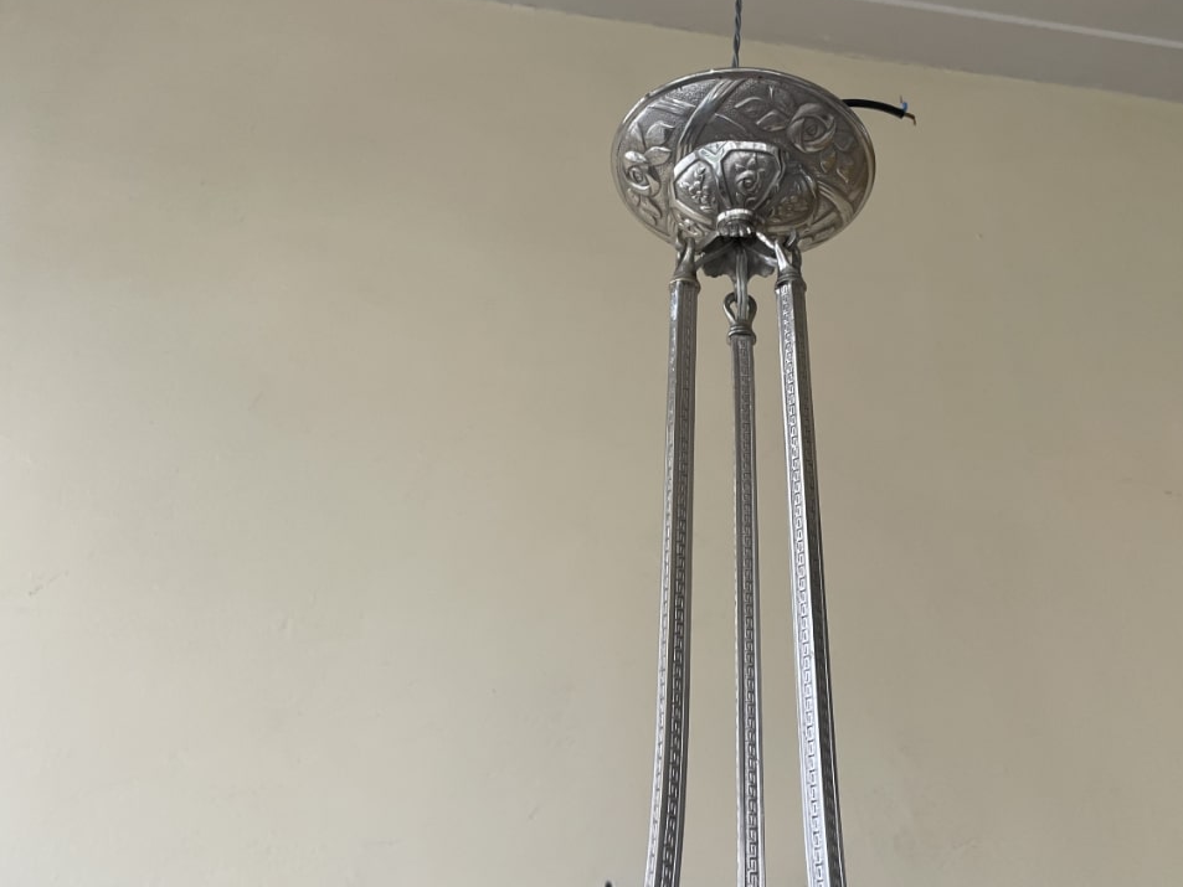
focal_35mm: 33
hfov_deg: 54.7
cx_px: 740
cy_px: 427
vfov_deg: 42.9
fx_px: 1128
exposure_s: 1/105
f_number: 1.6
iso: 125
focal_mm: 4.2
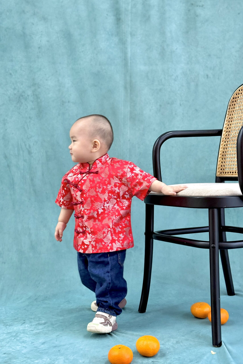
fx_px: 506
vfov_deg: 39.6
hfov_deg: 27.0
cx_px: 114
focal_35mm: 50
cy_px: 182
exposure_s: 1/50
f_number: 1.78
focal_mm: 6.76
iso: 200
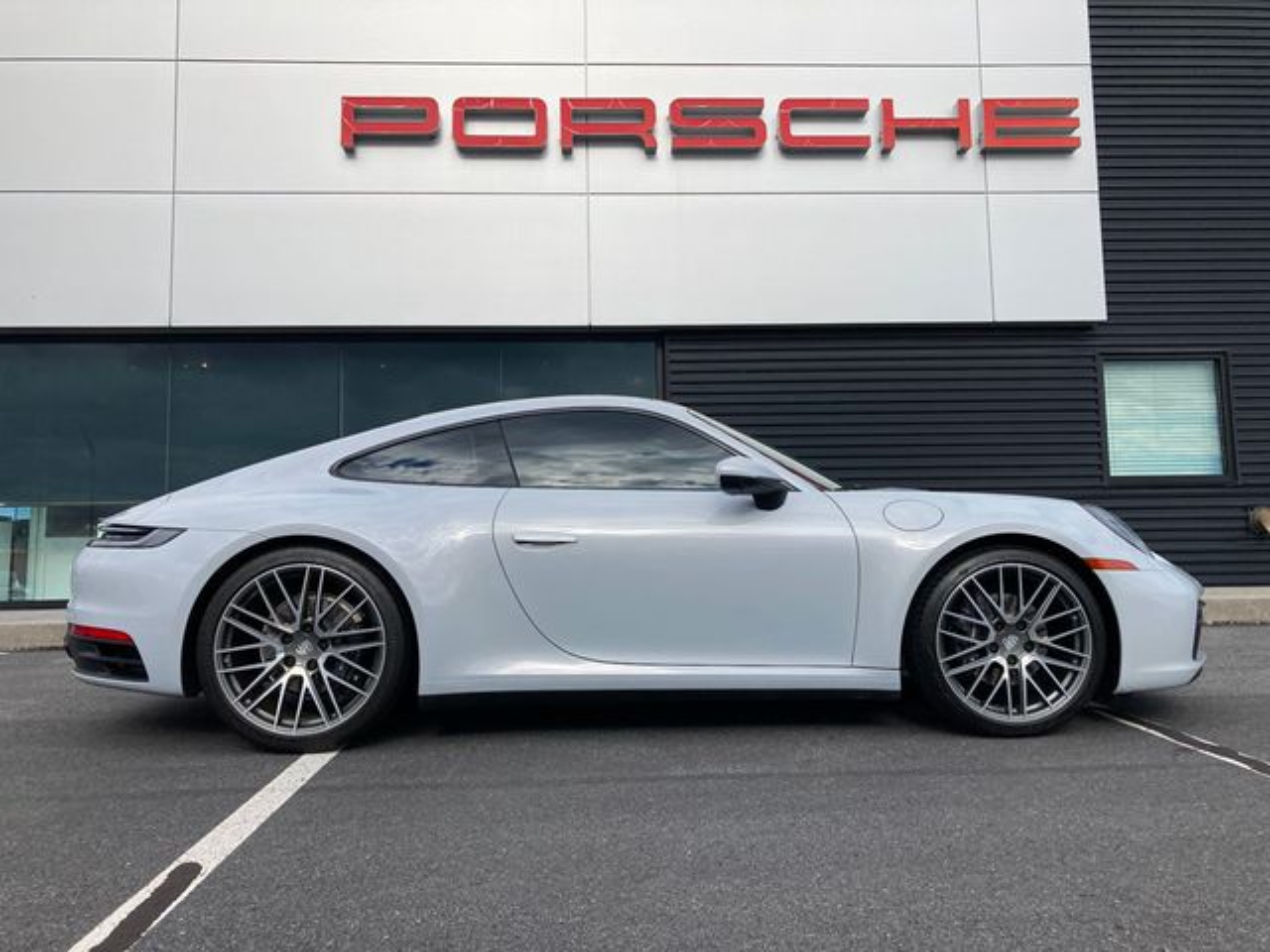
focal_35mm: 28
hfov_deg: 63.4
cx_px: 635
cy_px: 476
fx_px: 1027
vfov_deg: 49.7
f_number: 1.8
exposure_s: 1/1869
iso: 20
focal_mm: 3.99
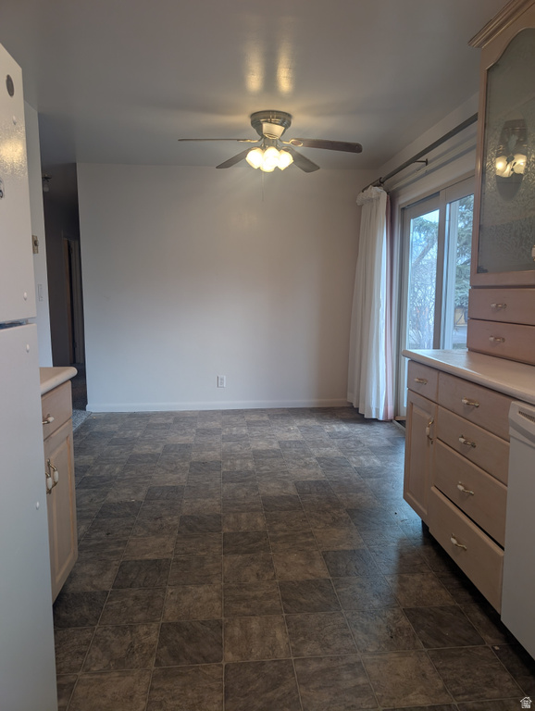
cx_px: 268
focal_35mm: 24
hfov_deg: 56.9
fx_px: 493
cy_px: 356
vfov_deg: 71.5
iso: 27
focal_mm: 6.9
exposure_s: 1/60
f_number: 1.68
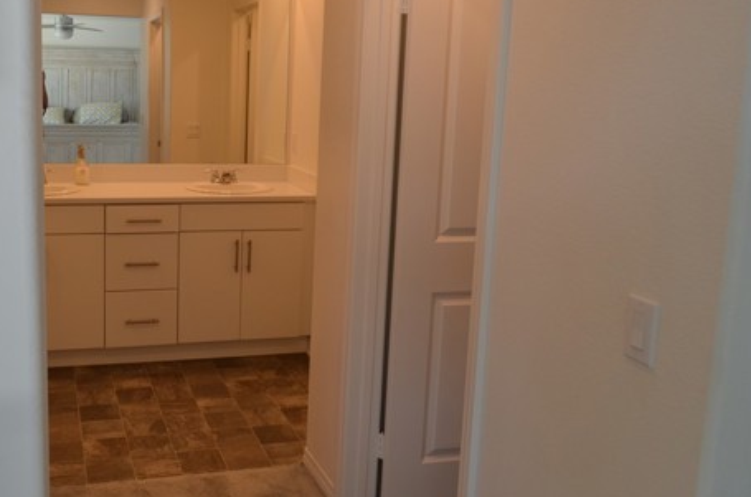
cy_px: 206
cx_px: 253
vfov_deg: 34.8
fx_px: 791
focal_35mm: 38
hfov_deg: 49.9
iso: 400
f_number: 5
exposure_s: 1/100
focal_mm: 18
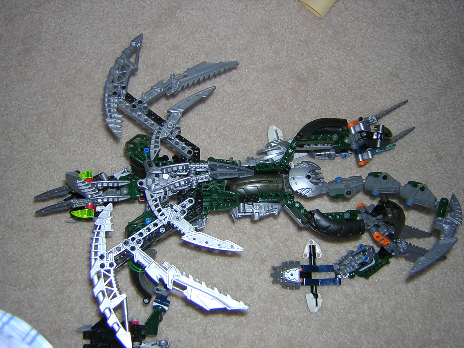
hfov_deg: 51.4
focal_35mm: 36
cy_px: 174
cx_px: 232
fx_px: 483
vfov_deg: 39.7
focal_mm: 4.7
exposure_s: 1/60.1
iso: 100
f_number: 2.6
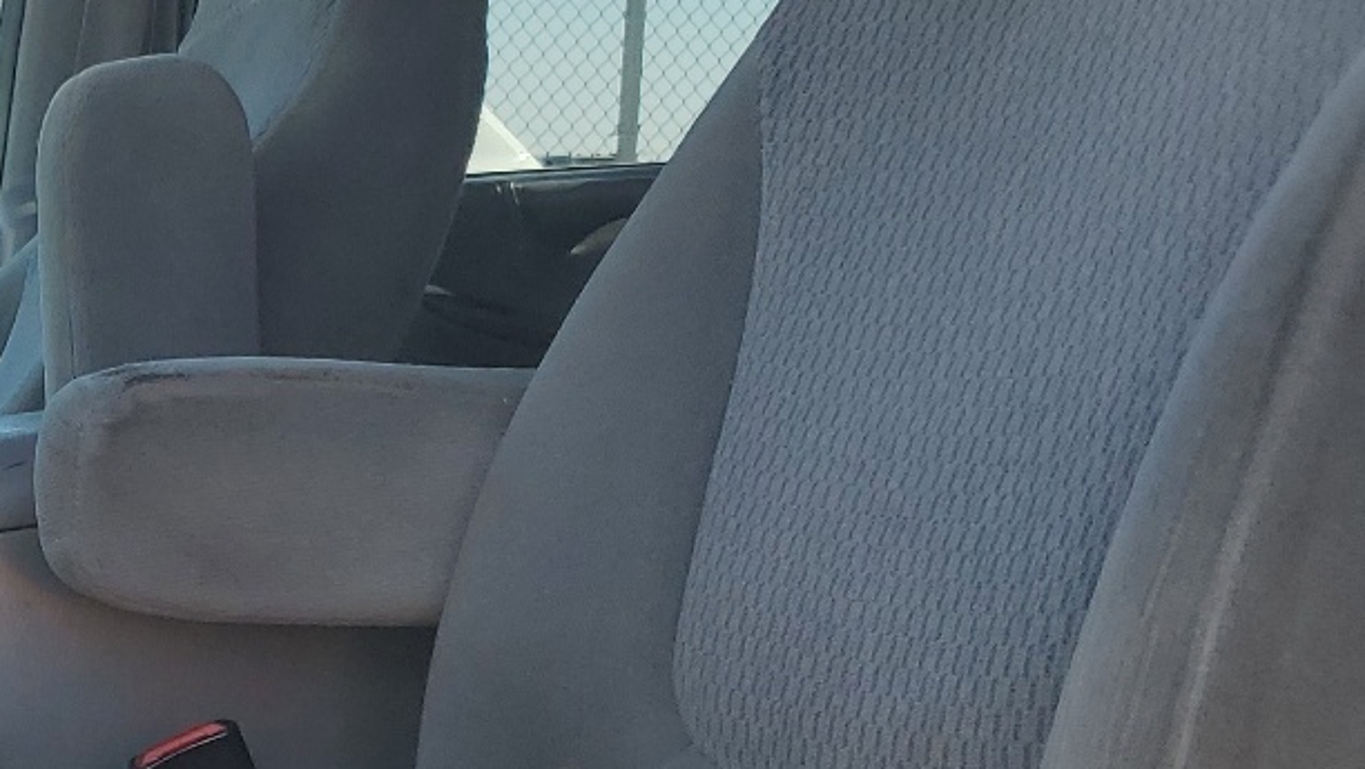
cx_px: -236
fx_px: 2680
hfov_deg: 25.8
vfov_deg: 16.3
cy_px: 452
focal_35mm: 74
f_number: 1.5
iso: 50
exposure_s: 1/833
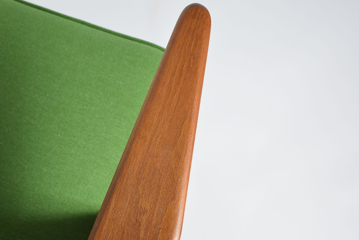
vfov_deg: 19.2
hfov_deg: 28.4
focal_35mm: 71
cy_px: 149
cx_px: 141
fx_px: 709
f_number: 4.5
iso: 1100
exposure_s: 1/125
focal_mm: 34
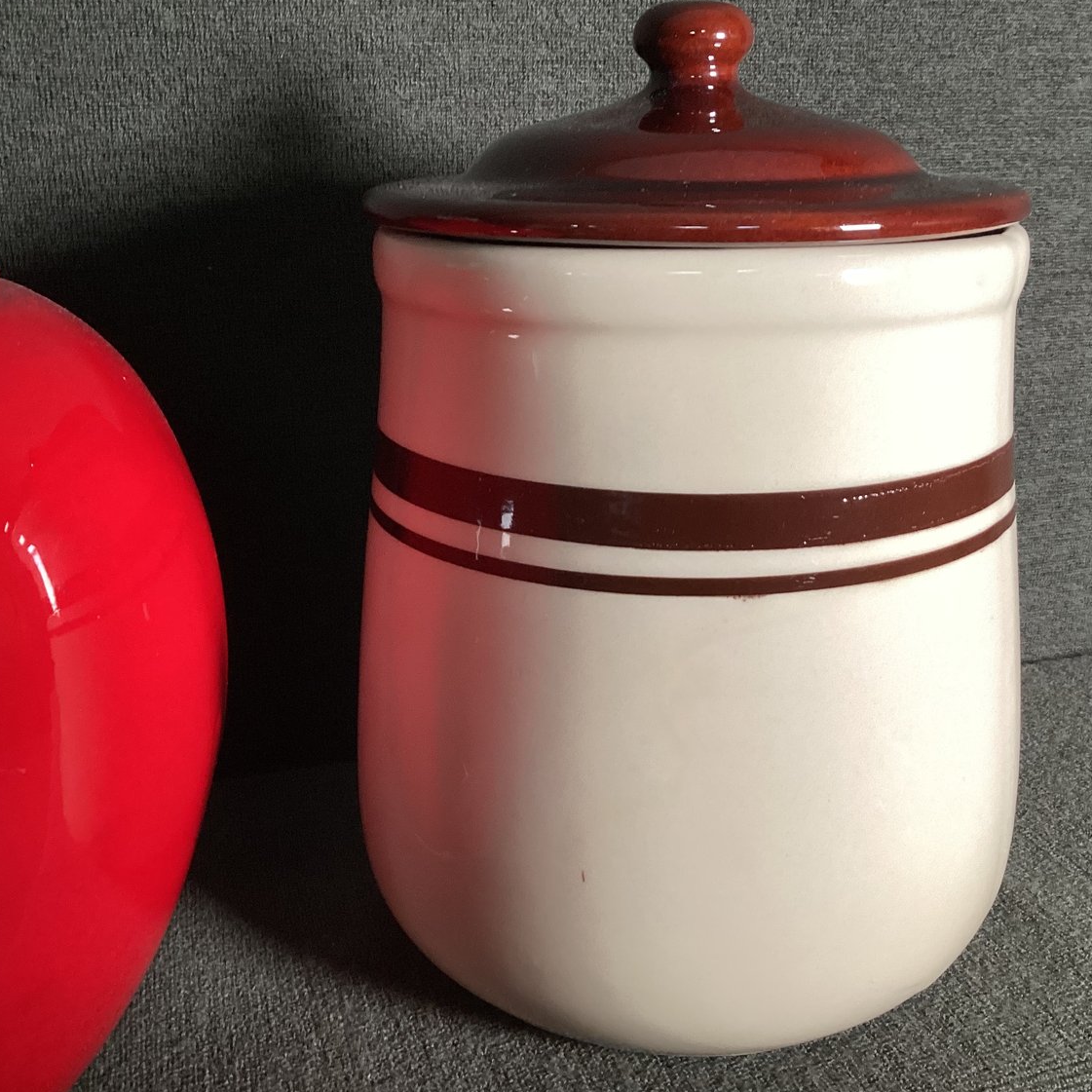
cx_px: 622
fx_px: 1321
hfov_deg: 44.8
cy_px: 548
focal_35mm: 37
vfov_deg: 44.9
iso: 160
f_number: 2.4
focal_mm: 3.3
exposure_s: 1/60
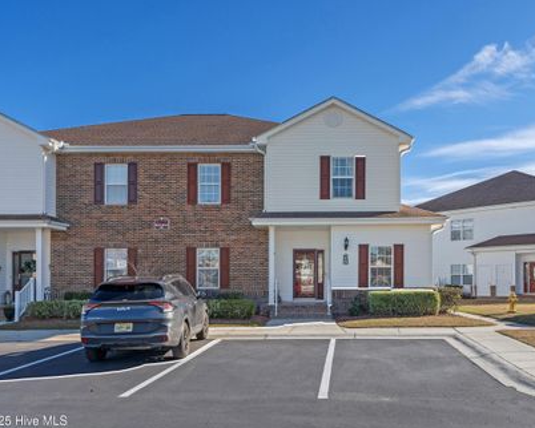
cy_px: 219
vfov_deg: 51.6
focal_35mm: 28
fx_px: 444
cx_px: 306
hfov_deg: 61.9
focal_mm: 24
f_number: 8
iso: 320
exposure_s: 1/250
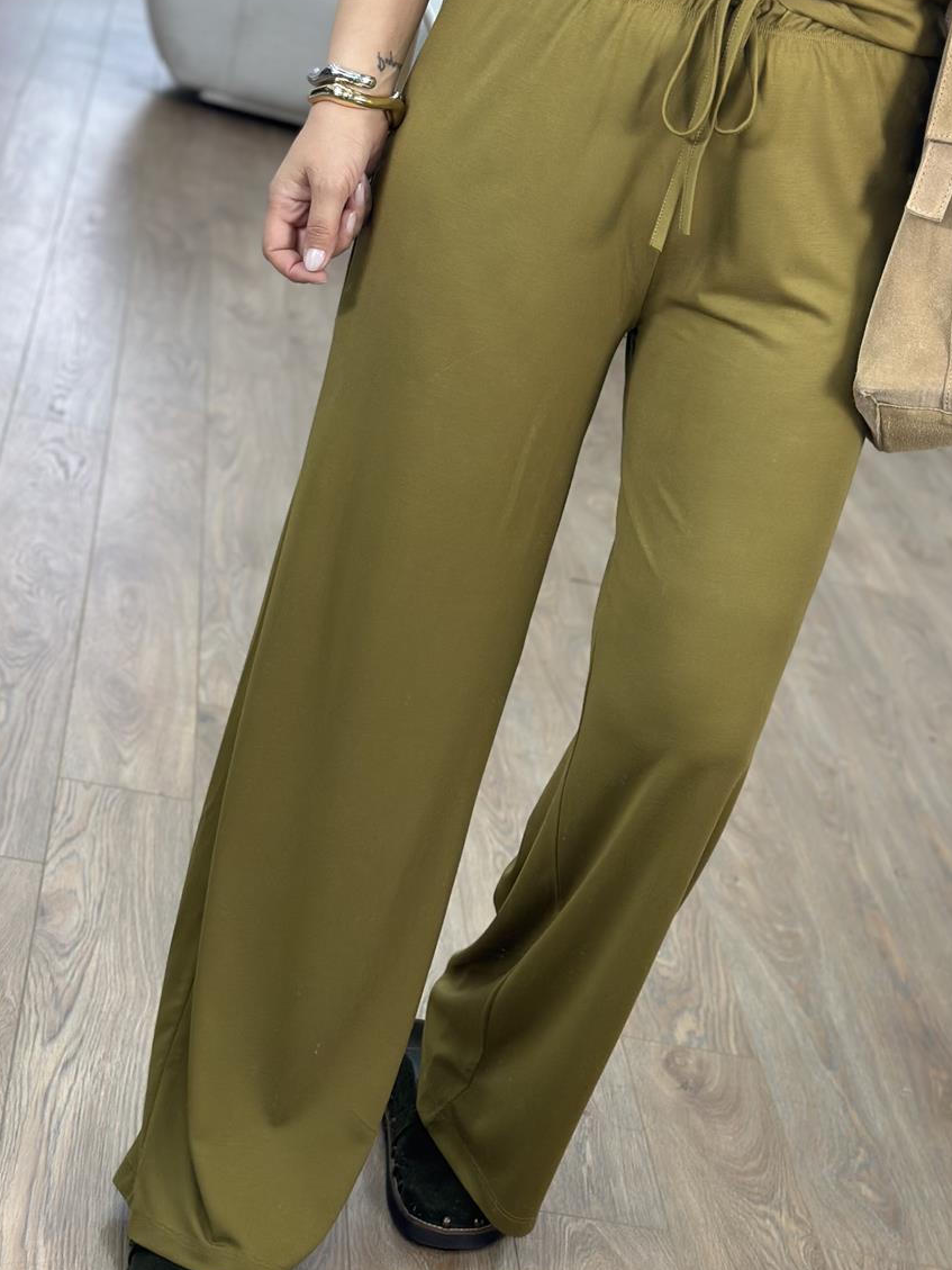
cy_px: 687
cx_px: 542
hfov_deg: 21.6
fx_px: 2493
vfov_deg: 28.5
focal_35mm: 68
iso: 100
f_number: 1.78
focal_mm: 6.86
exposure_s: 1/100
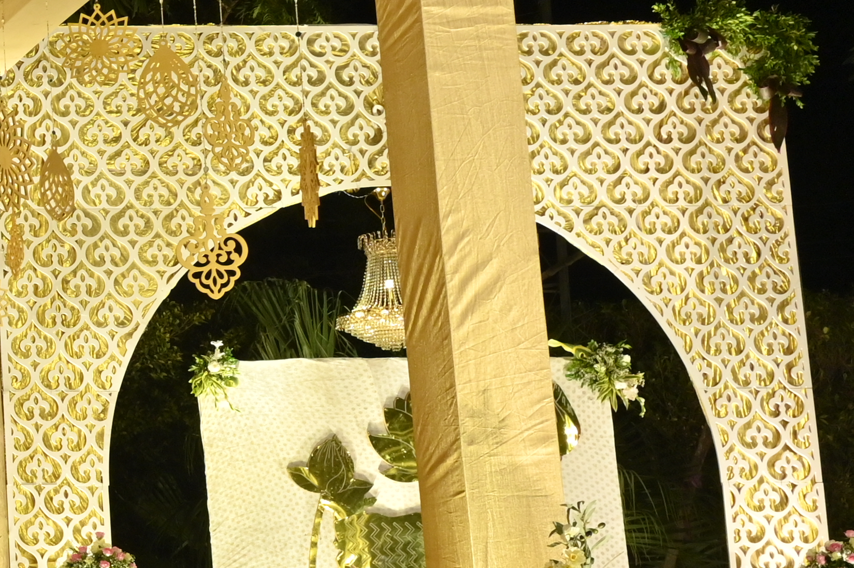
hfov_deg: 18.6
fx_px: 2086
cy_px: 329
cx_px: -640
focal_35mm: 88
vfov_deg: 15.5
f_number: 7.1
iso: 640
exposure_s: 1/100
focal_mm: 24
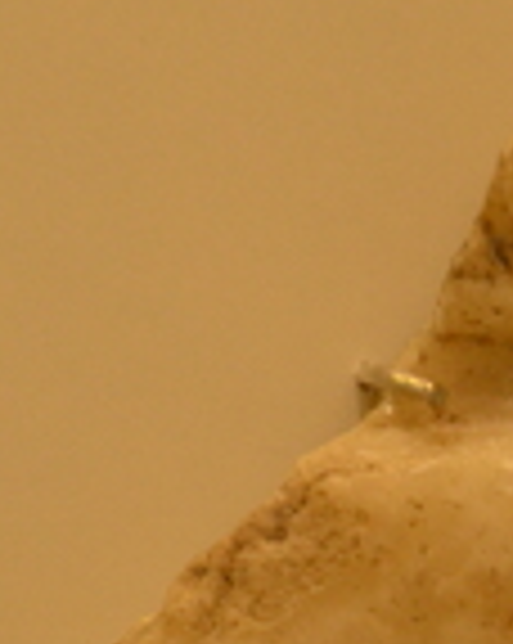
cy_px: 1229
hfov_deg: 2.7
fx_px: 10689
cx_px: 770
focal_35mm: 562
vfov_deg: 3.4
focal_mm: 86
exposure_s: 1/250
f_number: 5.6
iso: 1000
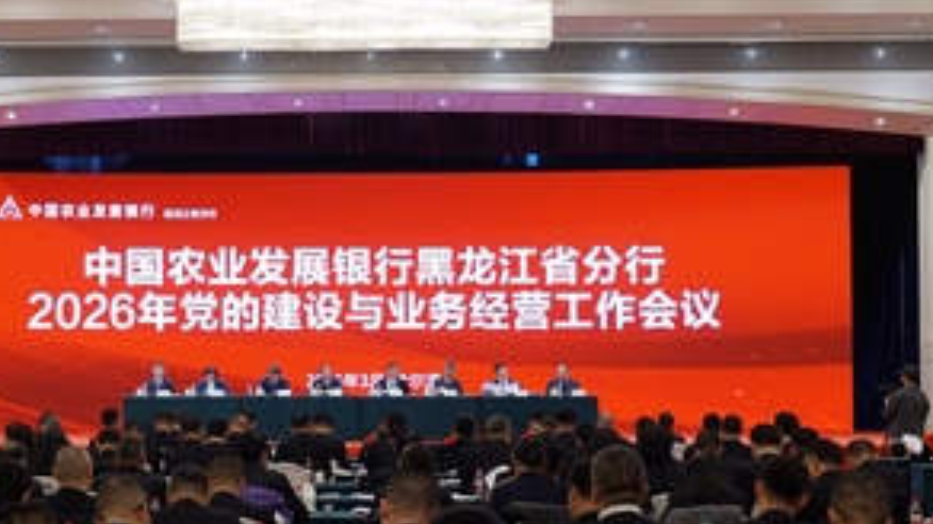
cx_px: 355
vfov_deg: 17.0
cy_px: 324
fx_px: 1756
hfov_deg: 29.7
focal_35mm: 71
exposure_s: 1/160
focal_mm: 33
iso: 1600
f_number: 4
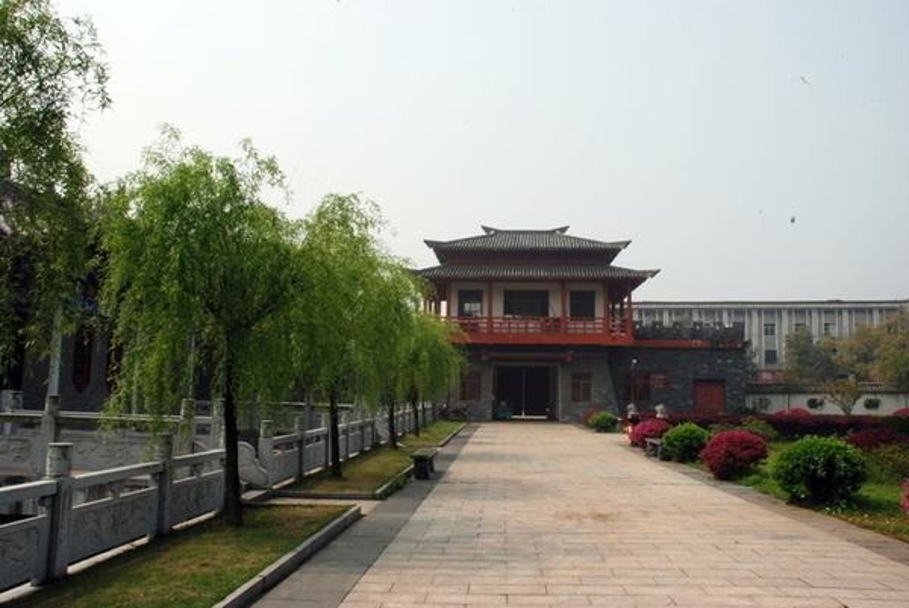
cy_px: 304
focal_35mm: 30
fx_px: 758
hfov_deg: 61.9
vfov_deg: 43.7
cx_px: 454
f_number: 22
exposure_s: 1/40
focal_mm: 20
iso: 100
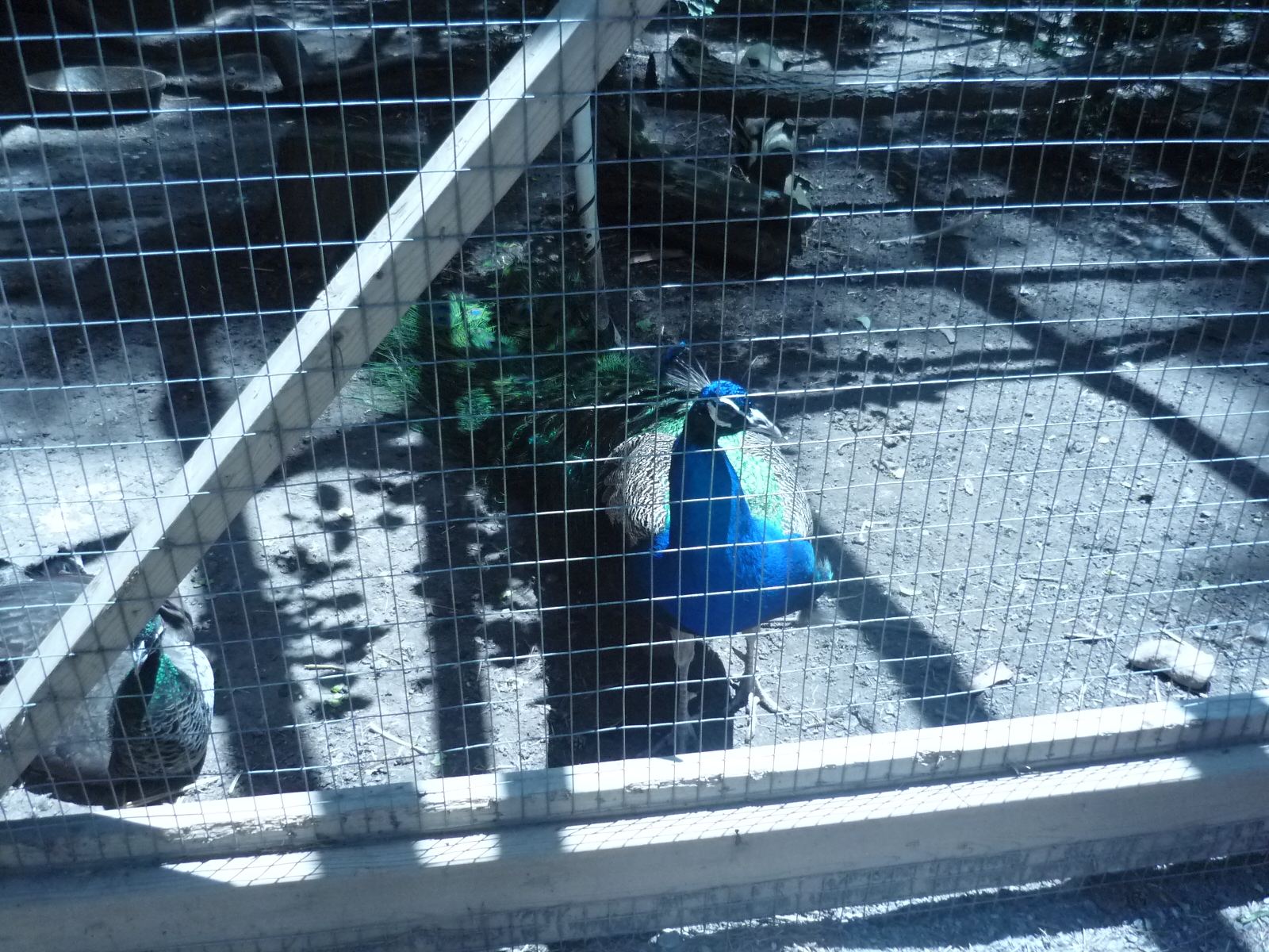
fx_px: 1210
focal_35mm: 33
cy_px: 476
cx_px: 634
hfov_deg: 55.4
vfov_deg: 42.9
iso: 400
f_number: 8
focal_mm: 5.5
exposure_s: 1/200
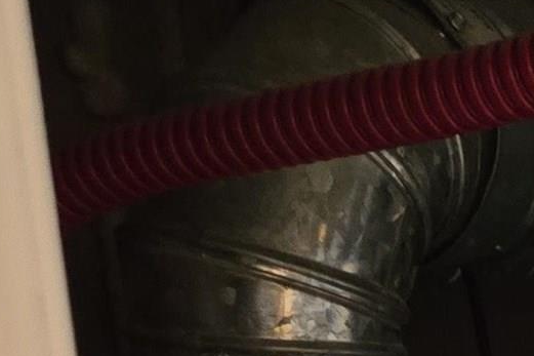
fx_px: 2091
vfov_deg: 8.4
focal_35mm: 141
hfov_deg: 12.1
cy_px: 1026
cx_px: 1231
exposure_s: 1/30
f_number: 1.8
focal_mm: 5.4
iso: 1600
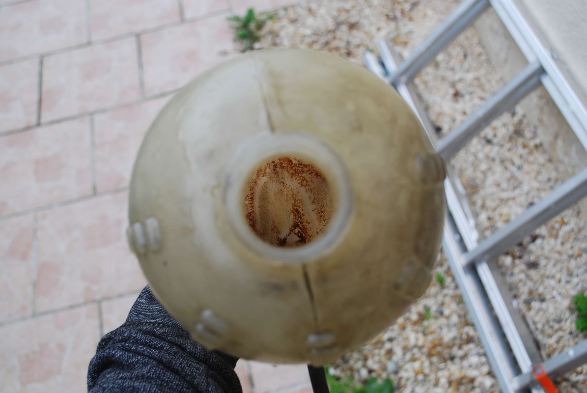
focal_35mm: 39
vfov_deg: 34.3
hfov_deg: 49.5
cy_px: 196
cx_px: 294
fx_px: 637
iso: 200
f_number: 5.6
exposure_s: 1/125
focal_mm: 26
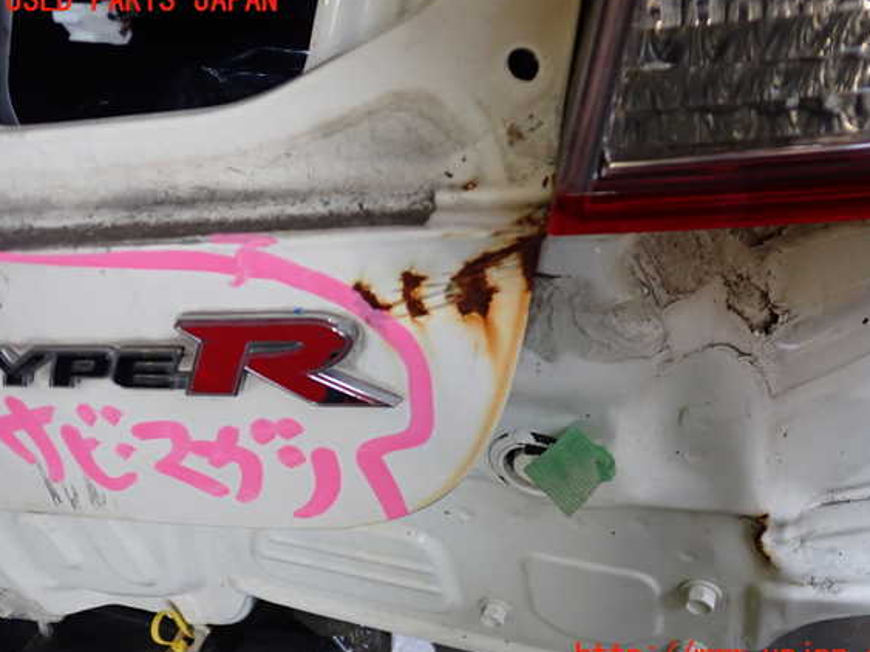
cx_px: 460
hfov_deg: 56.8
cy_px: 329
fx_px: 804
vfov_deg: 44.1
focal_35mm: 32
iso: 320
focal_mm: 5.4
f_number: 2.3
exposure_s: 1/160
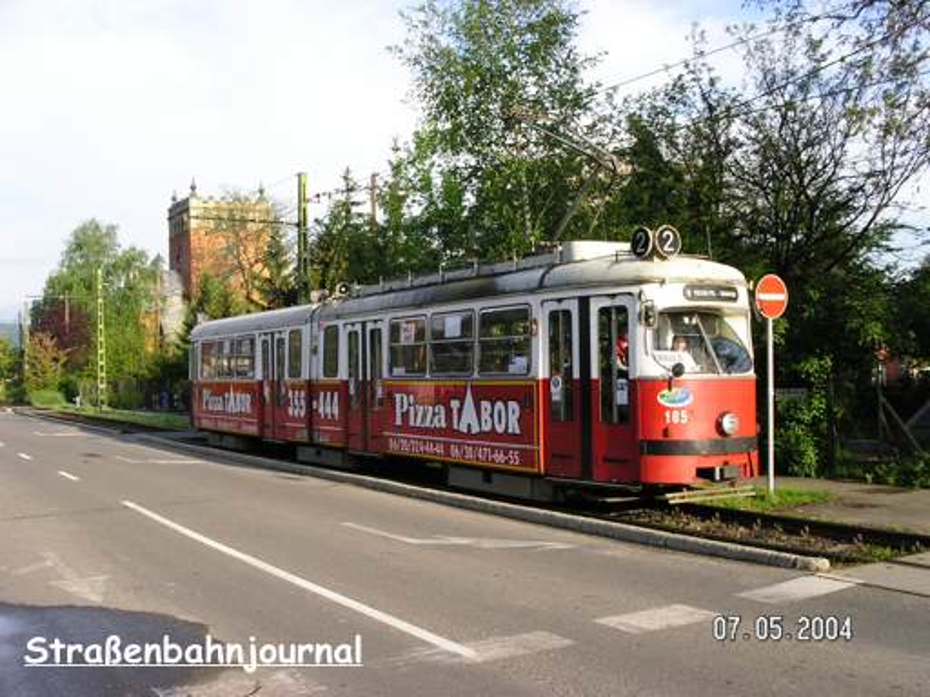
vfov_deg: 37.7
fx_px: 1021
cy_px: 348
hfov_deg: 49.0
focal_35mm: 38
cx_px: 465
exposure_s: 1/180
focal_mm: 7.8
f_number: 5.6
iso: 100
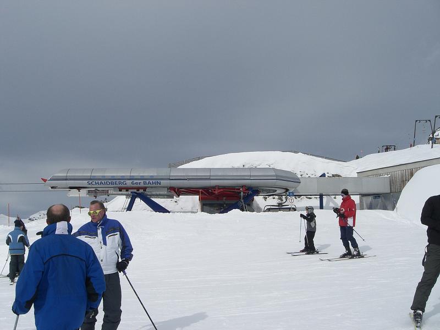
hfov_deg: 49.0
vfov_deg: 37.7
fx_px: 483
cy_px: 165
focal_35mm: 38
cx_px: 220
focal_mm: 6.3
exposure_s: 1/2000
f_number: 4.4
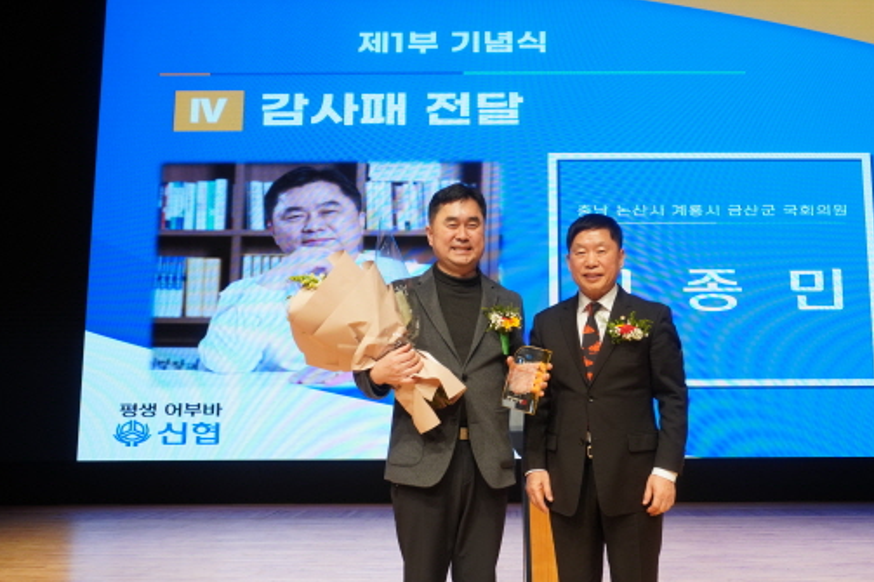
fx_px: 912
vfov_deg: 35.4
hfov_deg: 50.9
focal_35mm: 38
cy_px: 262
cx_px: 516
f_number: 5
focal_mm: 21
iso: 800
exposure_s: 1/200
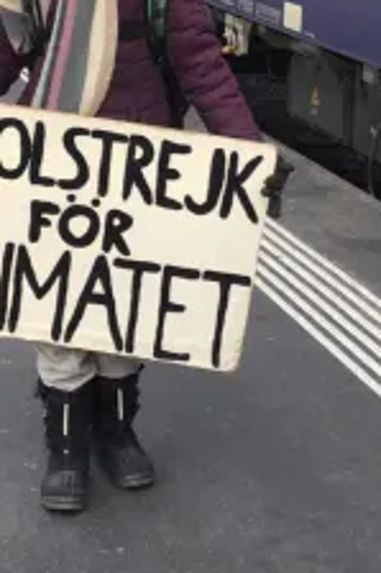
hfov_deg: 13.8
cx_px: 153
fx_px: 1574
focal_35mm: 99
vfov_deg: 20.4
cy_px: 120
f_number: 1.8
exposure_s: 1/33
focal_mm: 3.99
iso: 32
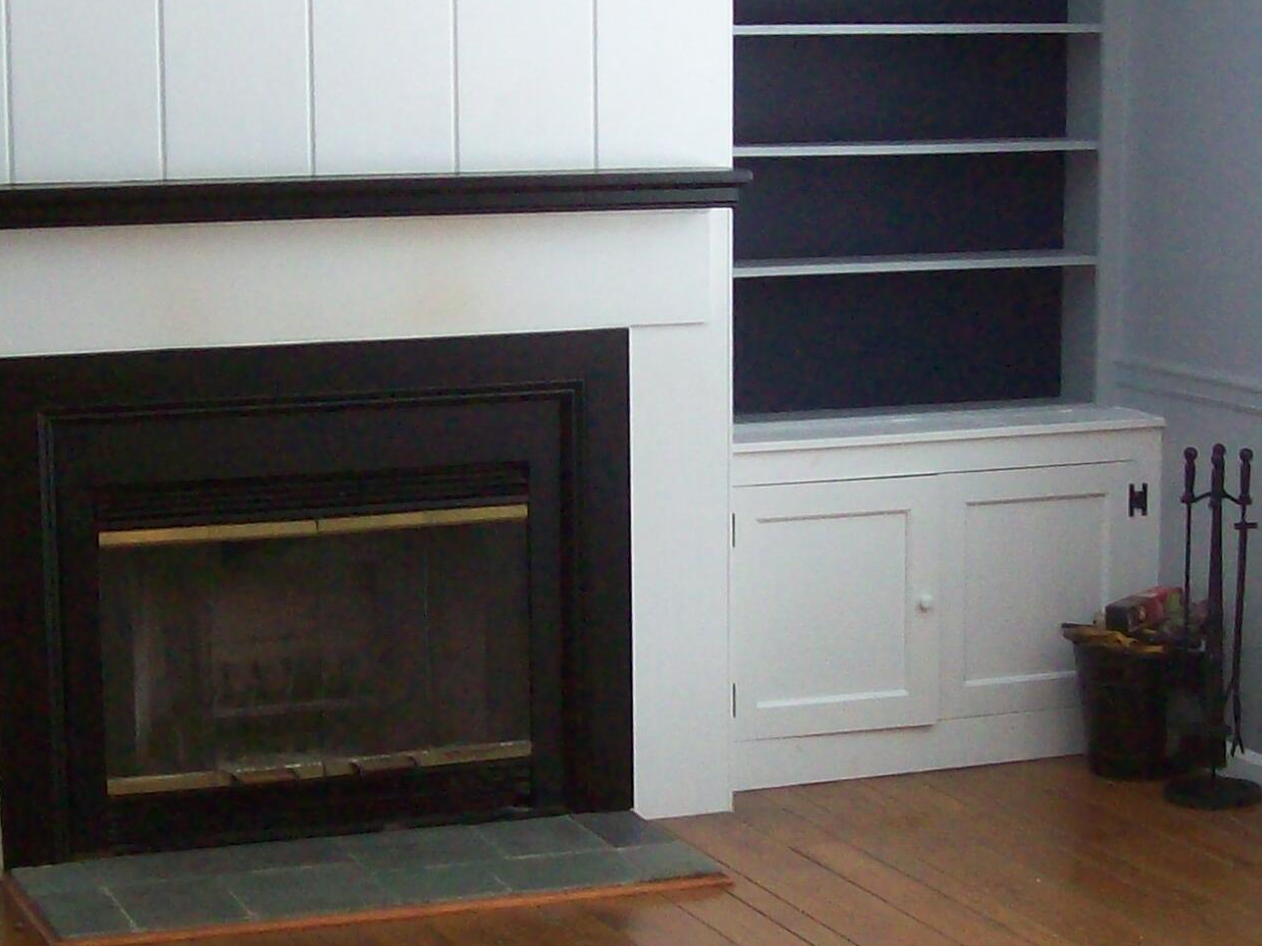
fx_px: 3135
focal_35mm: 86
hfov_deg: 22.8
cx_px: 636
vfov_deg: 17.2
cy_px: 465
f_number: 2.7
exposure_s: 1/15.5
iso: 160
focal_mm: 6
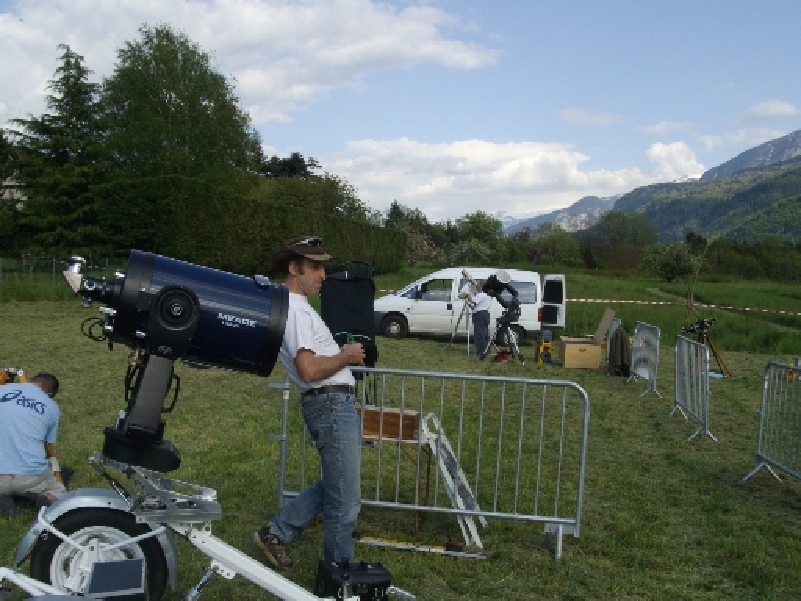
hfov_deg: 51.4
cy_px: 300
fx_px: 833
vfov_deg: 39.7
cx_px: 400
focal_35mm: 36
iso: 80
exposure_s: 1/500
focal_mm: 6
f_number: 4.8
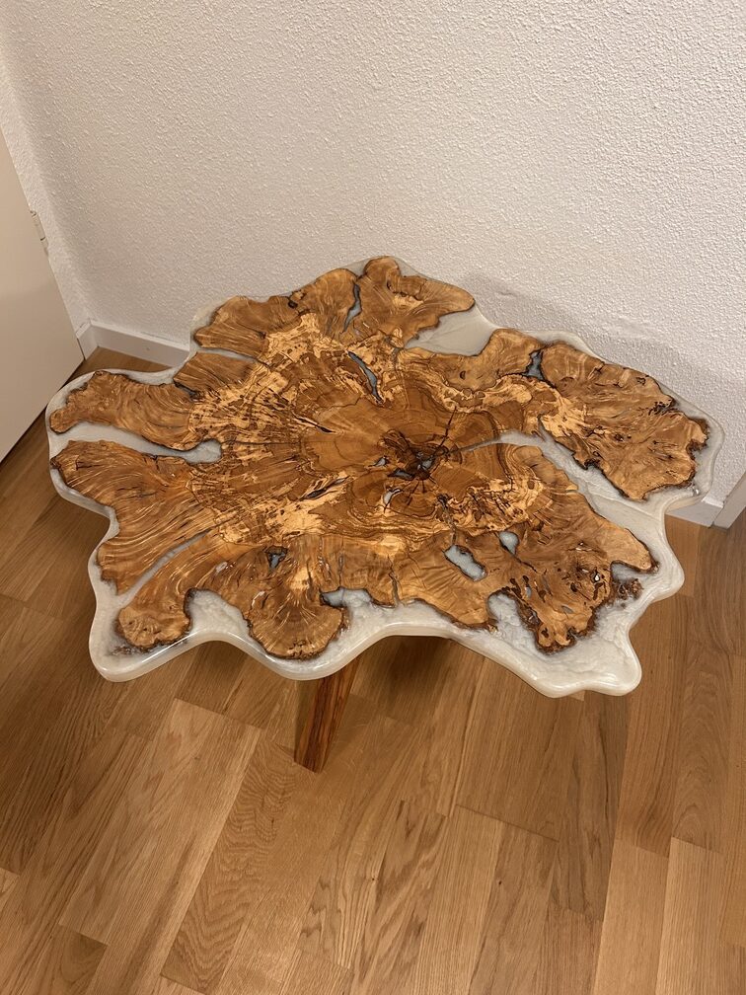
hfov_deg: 53.1
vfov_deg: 67.3
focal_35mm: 26
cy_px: 498
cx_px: 373
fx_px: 747
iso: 250
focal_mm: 5.7
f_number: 1.5
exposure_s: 1/50
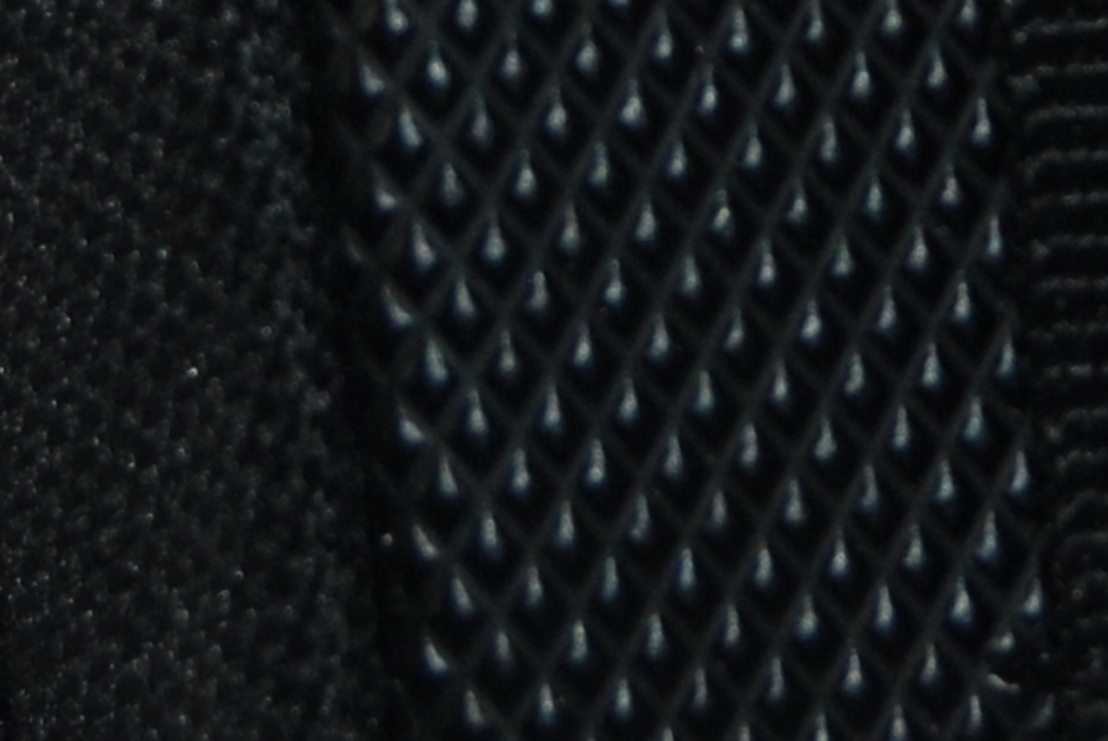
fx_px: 10289
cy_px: -382
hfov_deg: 6.2
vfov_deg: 4.1
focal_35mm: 334
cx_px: 912
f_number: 4.8
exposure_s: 1/60
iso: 200
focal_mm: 38
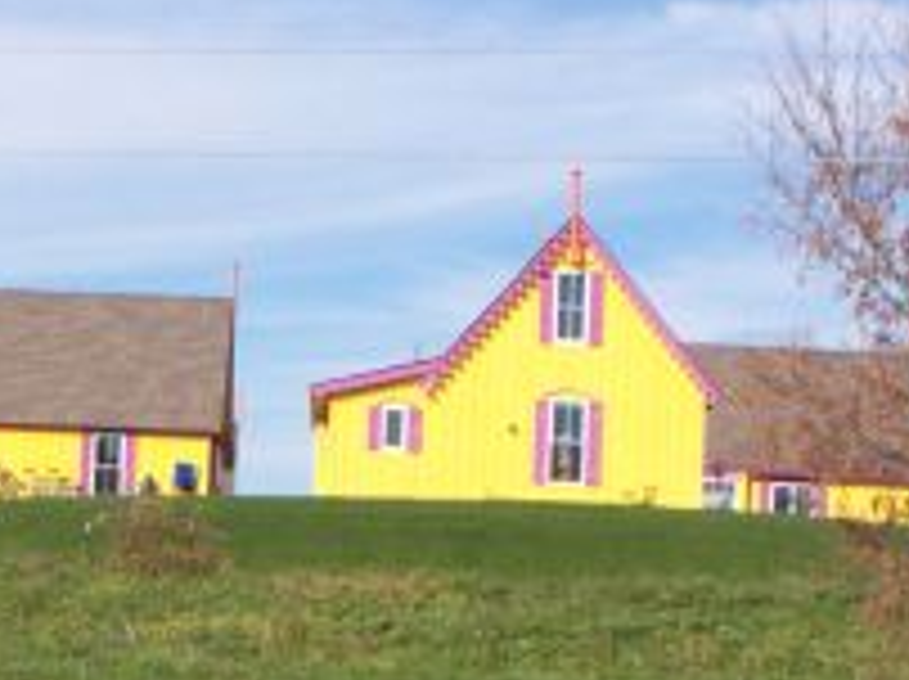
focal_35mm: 111
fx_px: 2911
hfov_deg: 17.1
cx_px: -126
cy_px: 630
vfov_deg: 13.2
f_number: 4.8
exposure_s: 1/400
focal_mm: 7.54
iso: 80
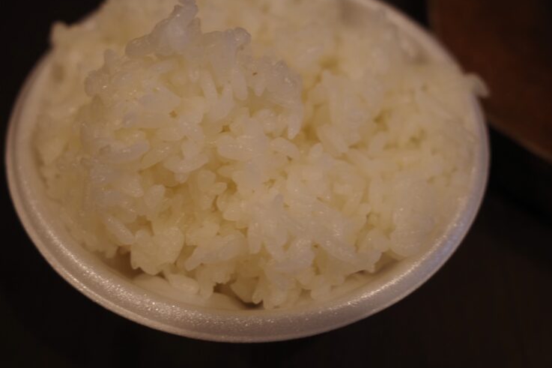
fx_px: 582
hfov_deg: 50.7
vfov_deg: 34.8
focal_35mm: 38
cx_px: 255
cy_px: 138
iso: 160
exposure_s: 1/30
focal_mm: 18.3
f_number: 2.8
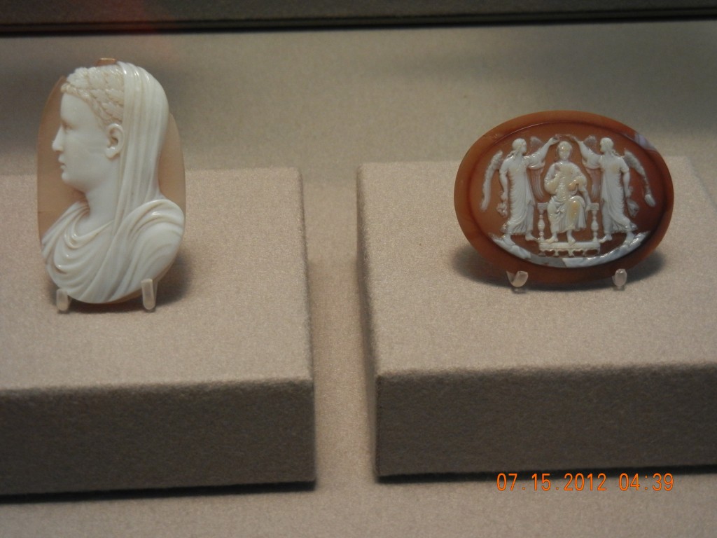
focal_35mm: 59
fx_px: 1222
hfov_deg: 32.7
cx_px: 358
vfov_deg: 24.8
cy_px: 269
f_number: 4
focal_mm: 10.6
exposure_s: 1/24.8
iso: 400
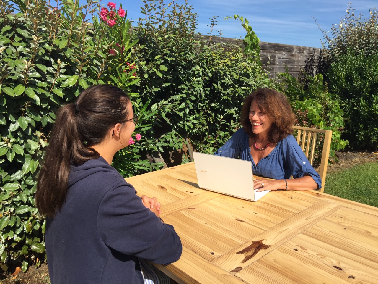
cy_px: 142
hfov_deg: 61.7
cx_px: 189
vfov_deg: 48.2
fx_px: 317
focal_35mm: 29
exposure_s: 1/1980
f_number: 2.2
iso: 32
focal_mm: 4.15
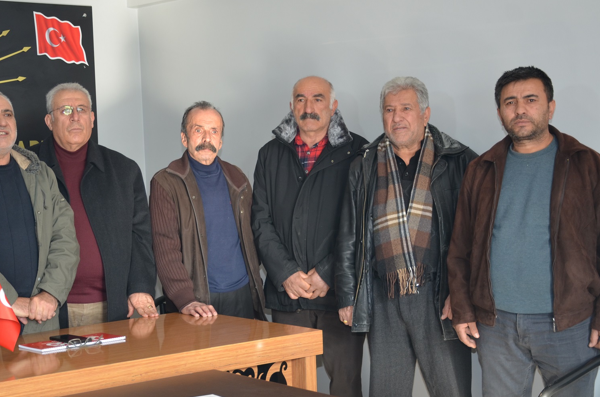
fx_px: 1131
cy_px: 206
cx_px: 203
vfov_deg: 19.9
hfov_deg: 29.5
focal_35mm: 68
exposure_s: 1/60
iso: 320
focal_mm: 34
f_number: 4.2
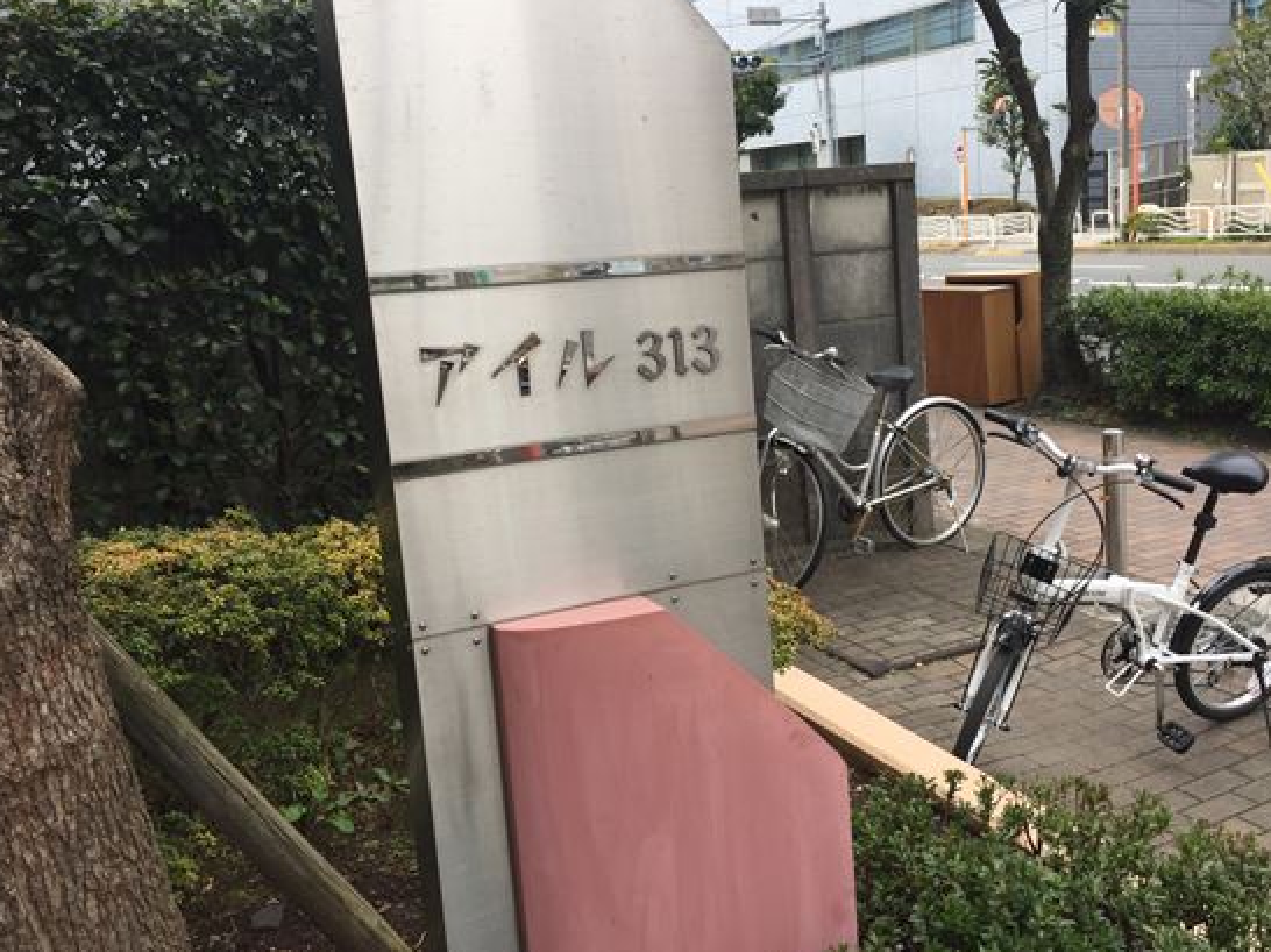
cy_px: 466
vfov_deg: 41.8
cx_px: 726
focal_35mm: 34
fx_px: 1248
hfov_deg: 53.8
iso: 32
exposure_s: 1/403
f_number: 2.2
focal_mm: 4.15
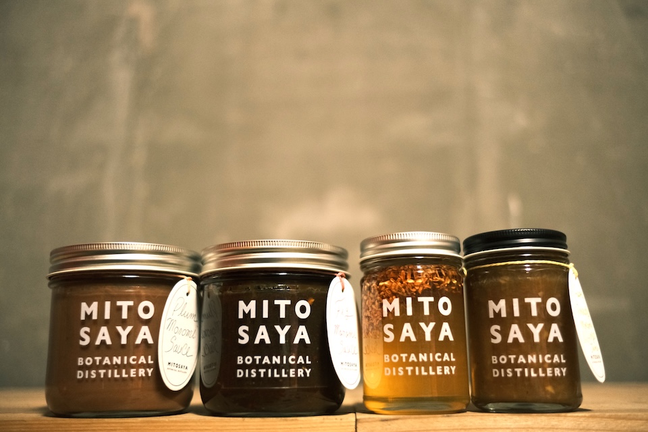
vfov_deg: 37.9
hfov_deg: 54.4
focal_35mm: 35
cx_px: 324
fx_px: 630
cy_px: 216
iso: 1600
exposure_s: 1/80
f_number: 1.4
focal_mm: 23
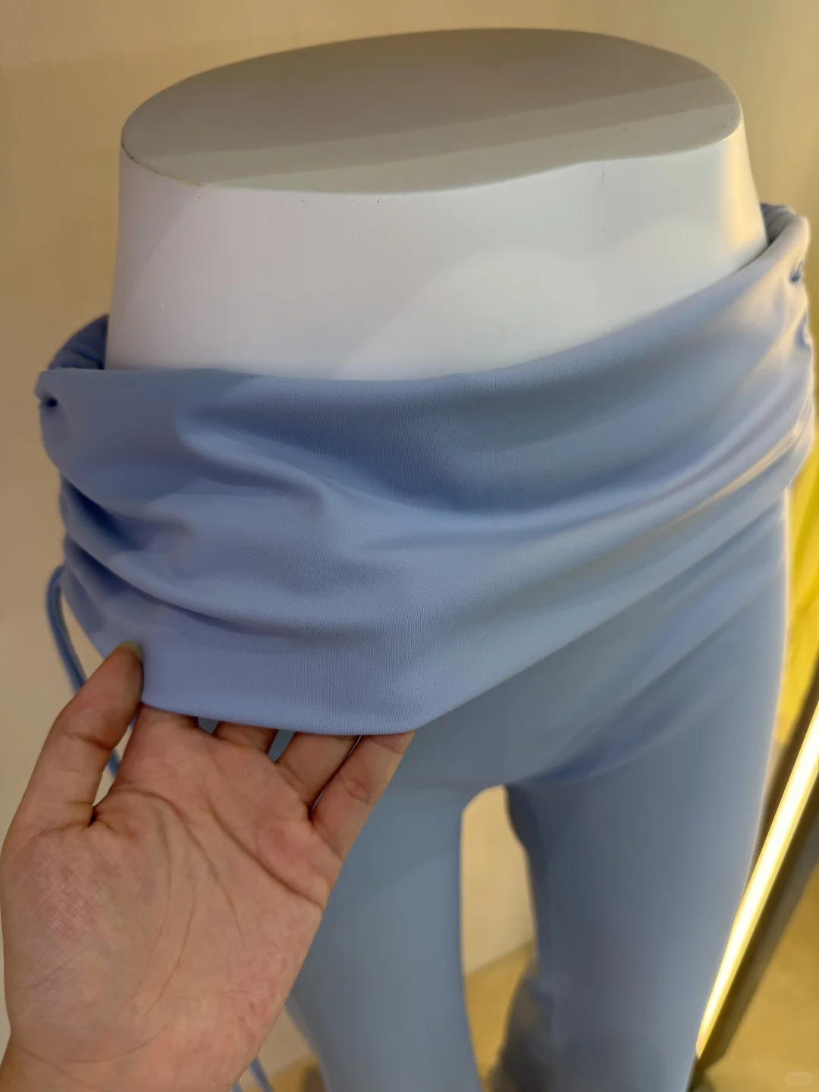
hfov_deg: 56.8
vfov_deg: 71.6
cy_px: 546
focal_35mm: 24
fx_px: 757
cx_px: 410
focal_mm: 6.76
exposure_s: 1/100
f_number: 1.78
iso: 50
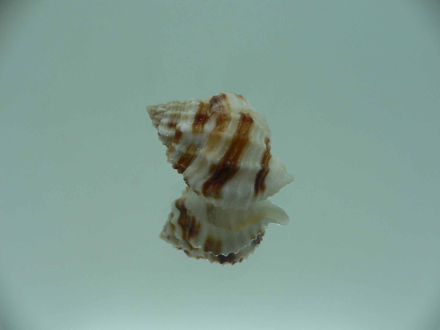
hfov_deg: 52.6
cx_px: 220
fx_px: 445
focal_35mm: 35
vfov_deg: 40.7
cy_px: 165
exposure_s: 1/80
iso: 80
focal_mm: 4.6
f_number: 2.8
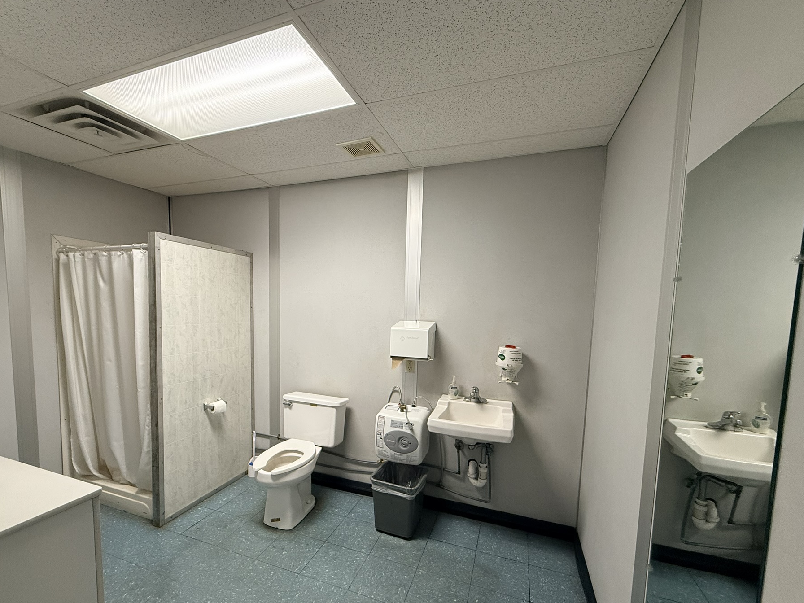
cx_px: 376
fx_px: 372
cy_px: 339
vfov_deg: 77.8
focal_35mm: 16
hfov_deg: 94.4
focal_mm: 2.22
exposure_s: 1/120
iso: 320
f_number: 2.2
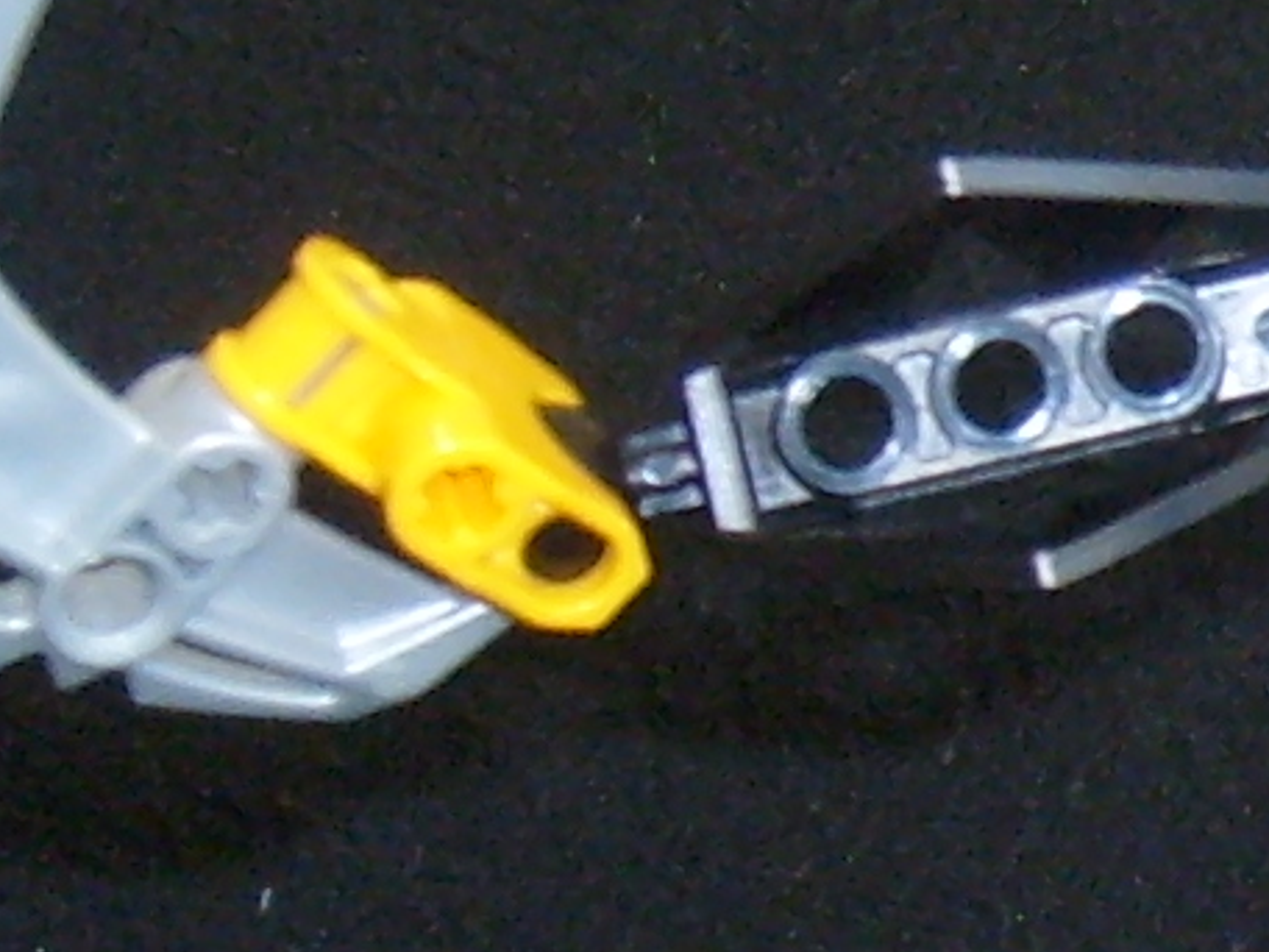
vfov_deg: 6.8
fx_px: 7918
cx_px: 2076
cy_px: 1041
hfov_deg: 8.9
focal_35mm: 216
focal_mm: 5.8
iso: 100
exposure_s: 1/45
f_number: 2.8
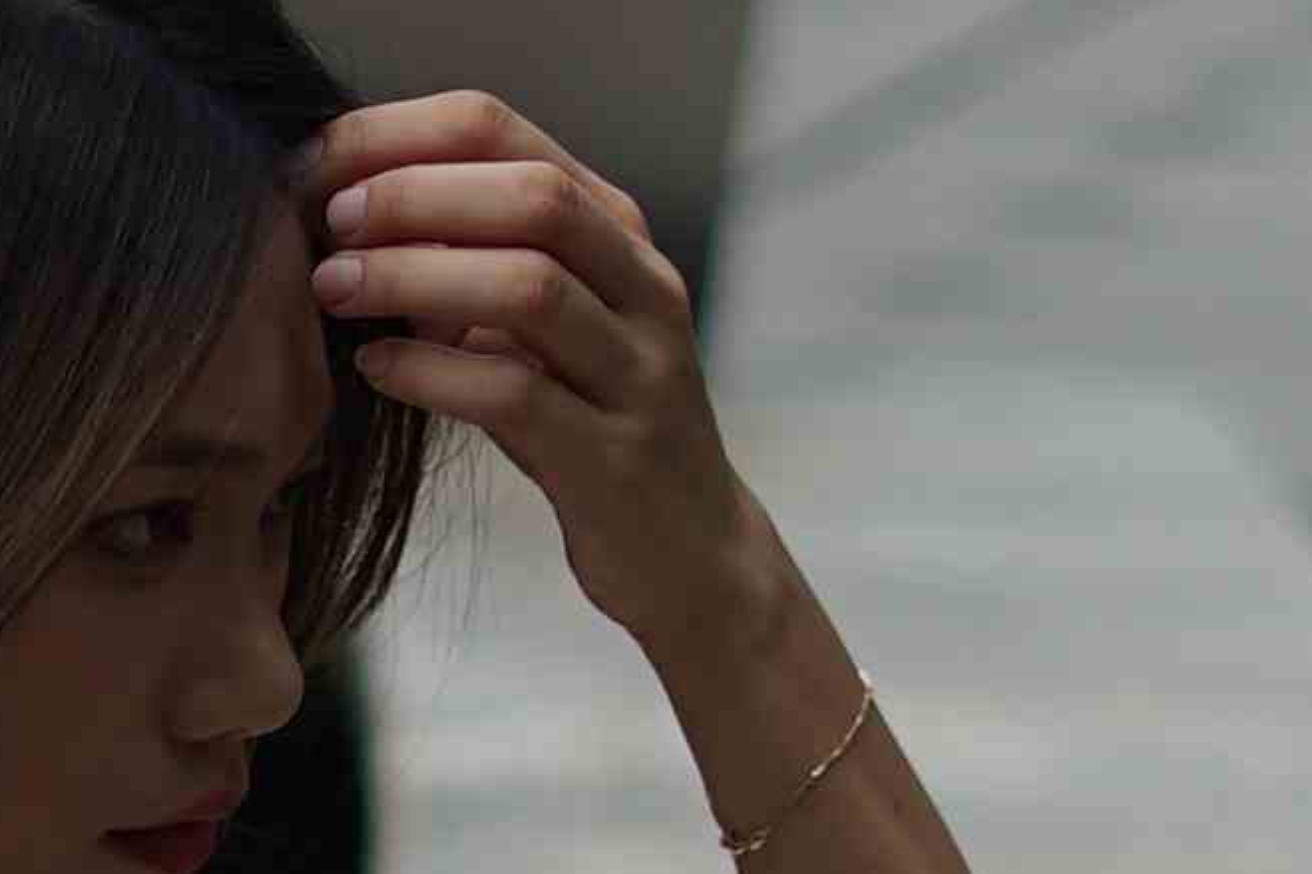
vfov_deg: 4.1
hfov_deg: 6.4
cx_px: 926
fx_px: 11731
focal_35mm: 322
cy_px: 2558
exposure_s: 1/3200
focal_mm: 50
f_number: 2
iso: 125
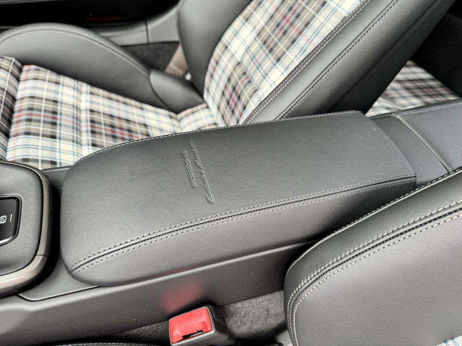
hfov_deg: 71.6
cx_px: 231
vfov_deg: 56.8
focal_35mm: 24
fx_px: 320
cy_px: 173
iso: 200
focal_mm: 6.76
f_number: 1.78
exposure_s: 1/50
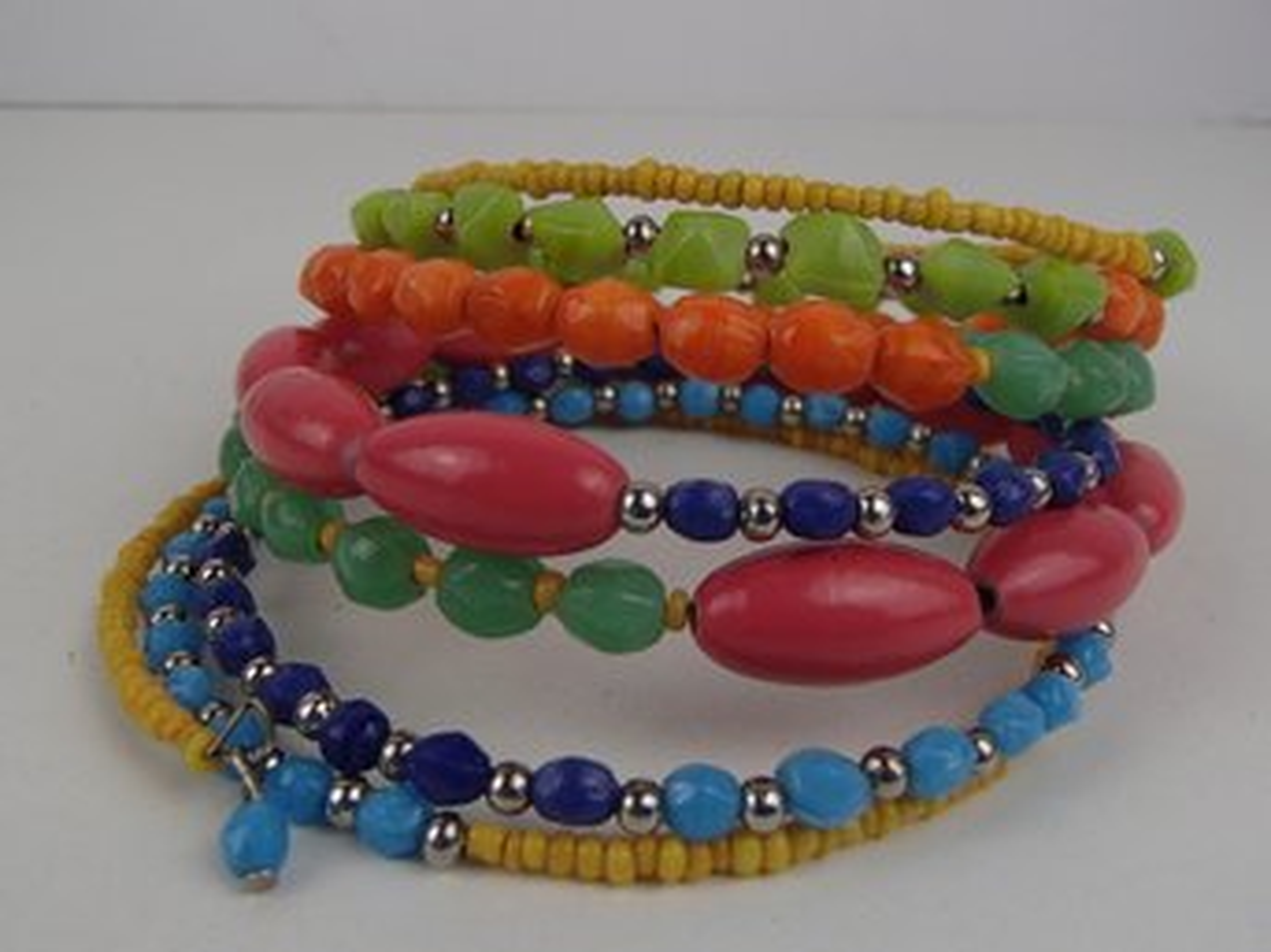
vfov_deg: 38.6
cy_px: 476
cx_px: 636
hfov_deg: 50.2
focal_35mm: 37
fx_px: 1358
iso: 200
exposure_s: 1/160
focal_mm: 6.64
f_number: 4.7
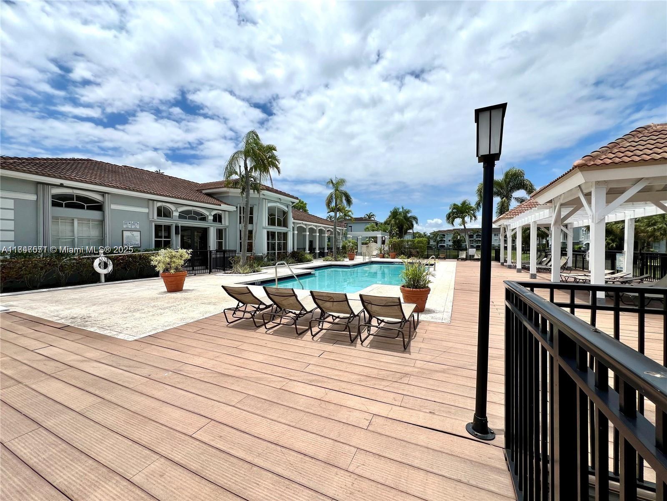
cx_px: 334
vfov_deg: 89.9
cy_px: 250
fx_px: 250
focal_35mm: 13
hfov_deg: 106.2
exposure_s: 1/3311
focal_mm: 1.57
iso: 32
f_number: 1.8
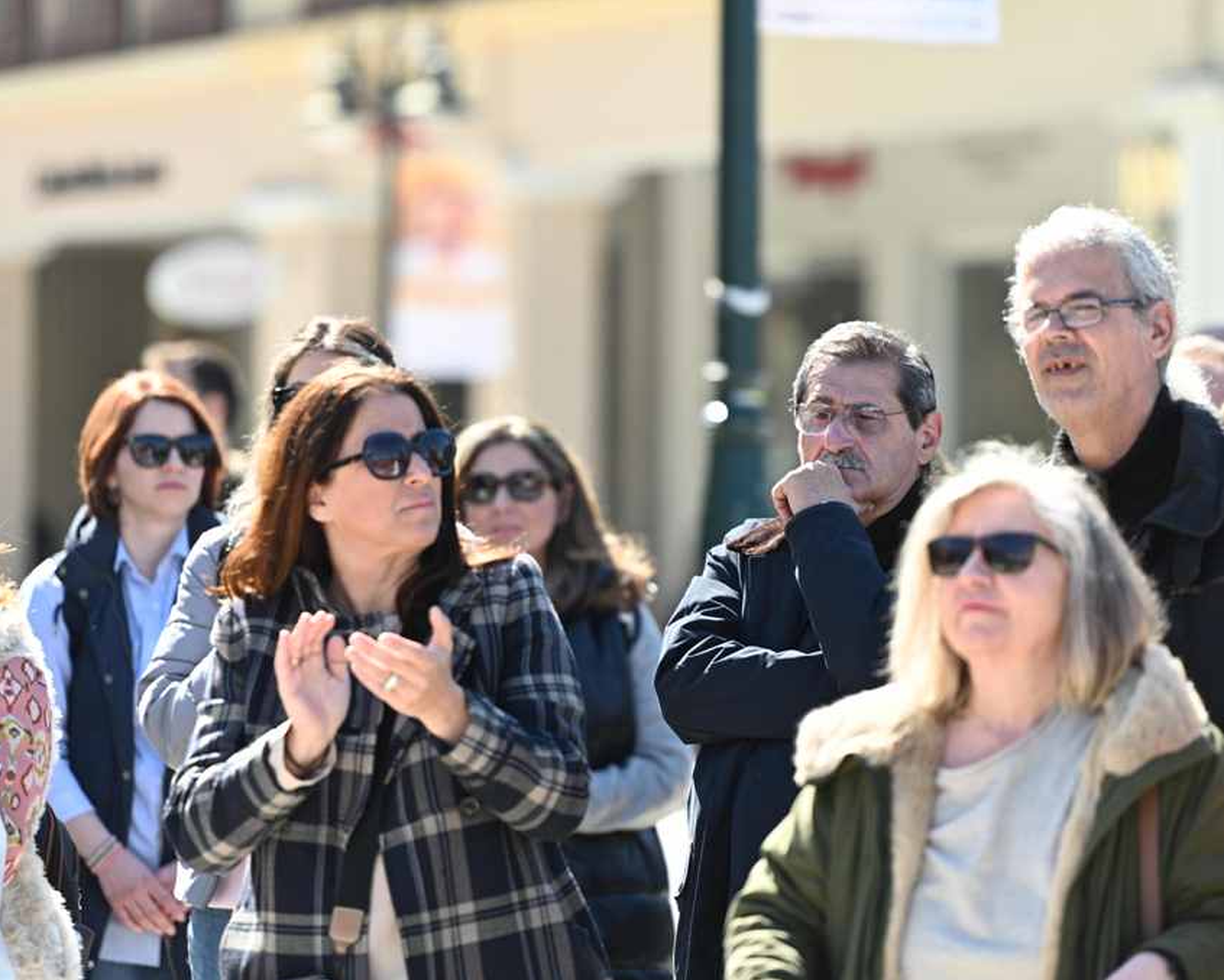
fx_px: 8224
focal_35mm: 227
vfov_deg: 6.8
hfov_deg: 8.5
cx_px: 645
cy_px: 490
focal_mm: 200
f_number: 2.8
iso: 200
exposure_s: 1/1000
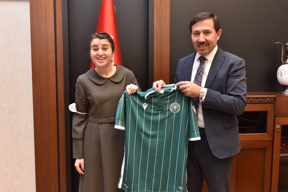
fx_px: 280
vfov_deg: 37.9
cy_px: 96
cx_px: 144
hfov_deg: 54.4
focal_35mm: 35
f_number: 5
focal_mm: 35
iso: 1000
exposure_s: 1/80
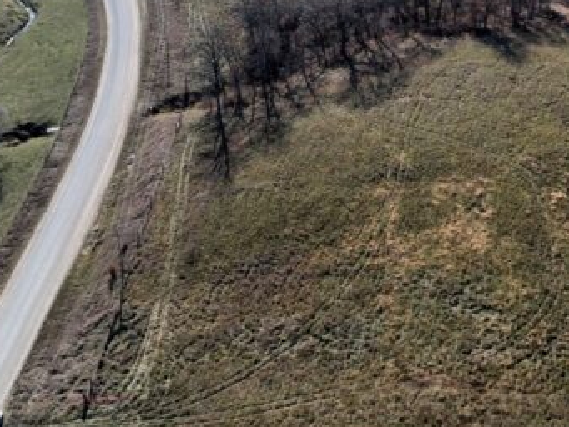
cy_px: -13
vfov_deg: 25.5
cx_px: 431
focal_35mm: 54
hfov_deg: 34.7
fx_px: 888
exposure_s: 1/320
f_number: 2.8
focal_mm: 12.29
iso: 400
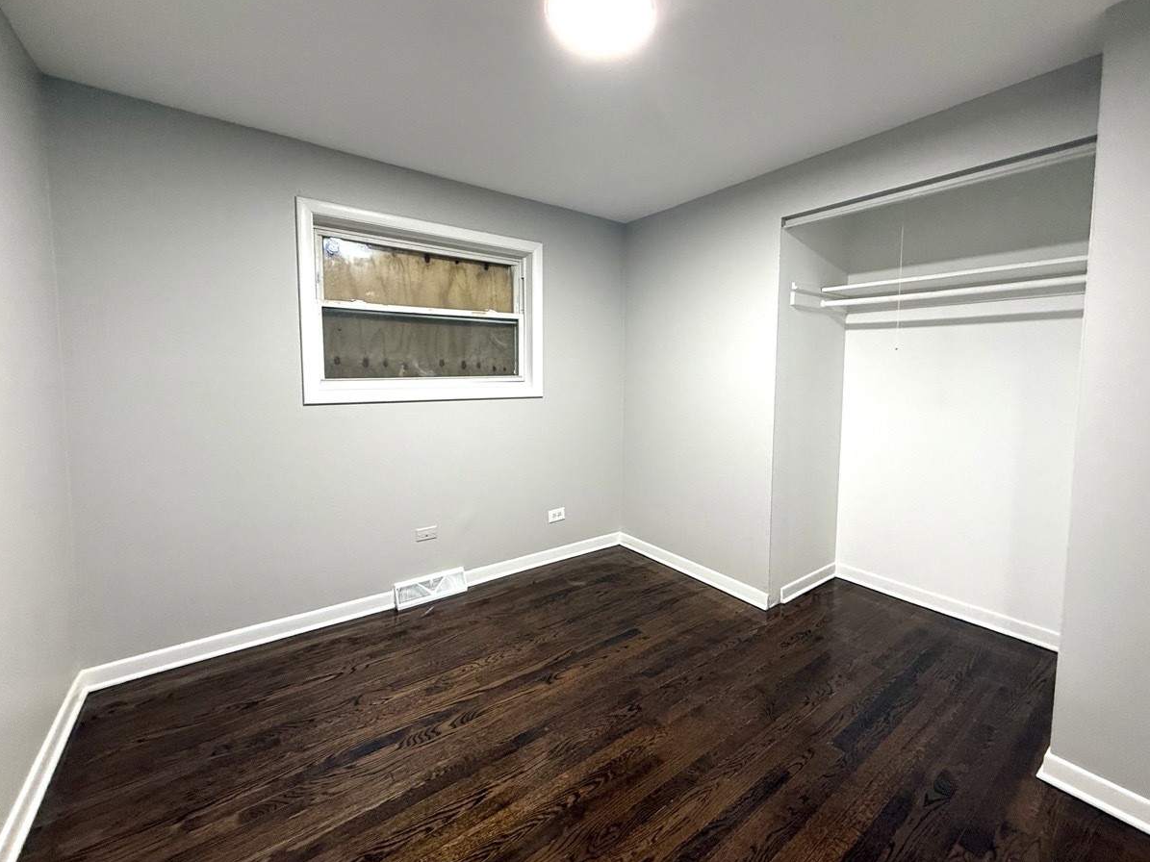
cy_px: 404
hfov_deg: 98.1
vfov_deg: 81.6
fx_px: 498
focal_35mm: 15
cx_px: 611
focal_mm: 2.22
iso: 320
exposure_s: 1/60
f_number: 2.2
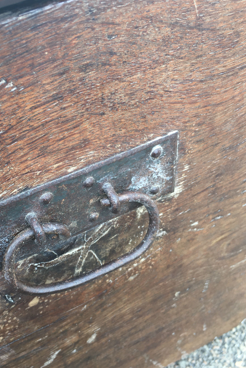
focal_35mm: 38
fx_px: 389
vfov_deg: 50.5
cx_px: 89
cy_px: 211
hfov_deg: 34.8
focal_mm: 4.15
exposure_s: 1/100
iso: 25
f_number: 2.2
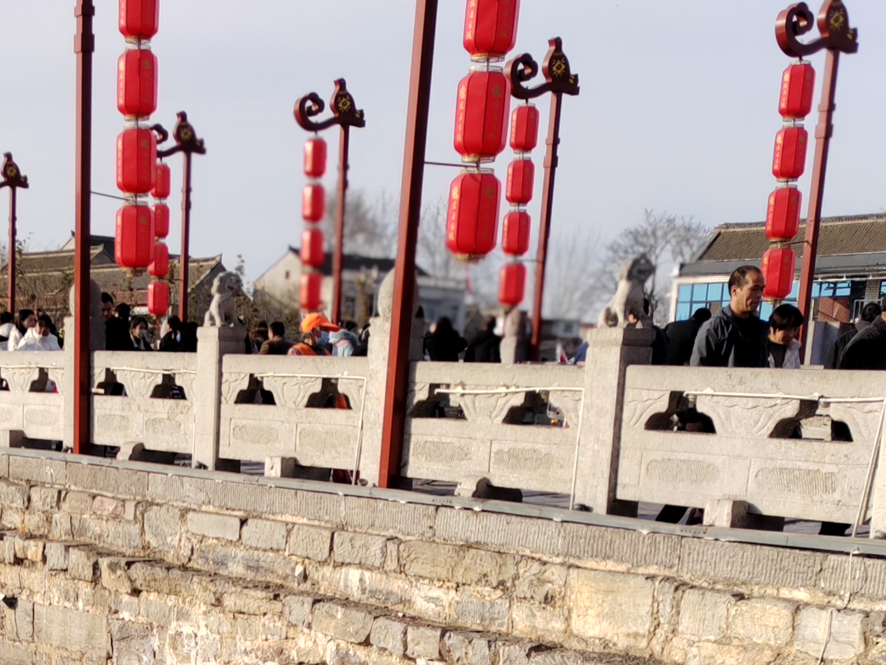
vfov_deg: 19.4
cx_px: 54
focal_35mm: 70
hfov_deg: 26.6
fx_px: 1792
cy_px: 861
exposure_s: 1/1600
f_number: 4
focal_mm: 5.52
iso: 100
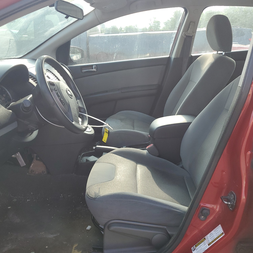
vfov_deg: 52.5
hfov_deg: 52.4
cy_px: 125
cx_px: 114
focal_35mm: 31
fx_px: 256
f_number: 1.5
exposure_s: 1/526
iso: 50
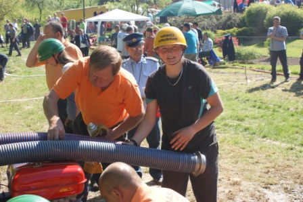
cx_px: 152
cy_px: 101
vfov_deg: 22.6
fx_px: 505
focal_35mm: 60
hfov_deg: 33.4
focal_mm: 40
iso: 100
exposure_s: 1/100
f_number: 7.1
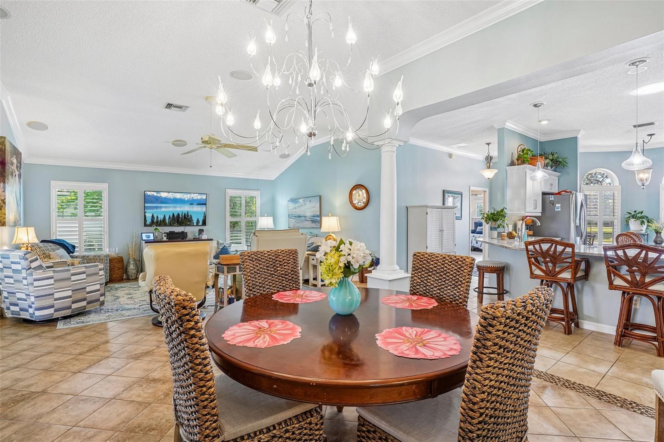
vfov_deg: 70.4
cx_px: 332
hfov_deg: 93.3
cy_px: 221
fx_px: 313
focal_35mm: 17
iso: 400
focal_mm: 17
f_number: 9
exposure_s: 1/8
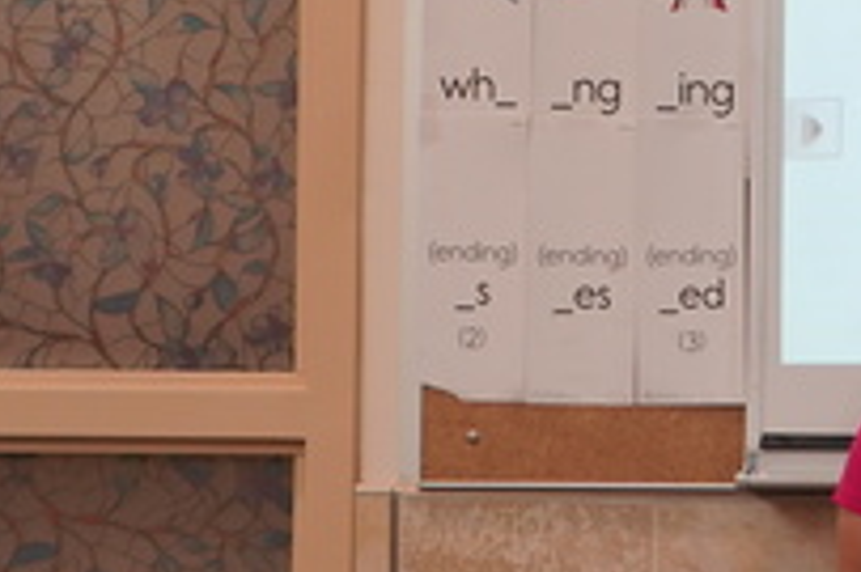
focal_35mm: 192
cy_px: 278
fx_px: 4588
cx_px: 1145
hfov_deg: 10.5
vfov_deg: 7.1
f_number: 4
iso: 800
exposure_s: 1/160
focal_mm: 38
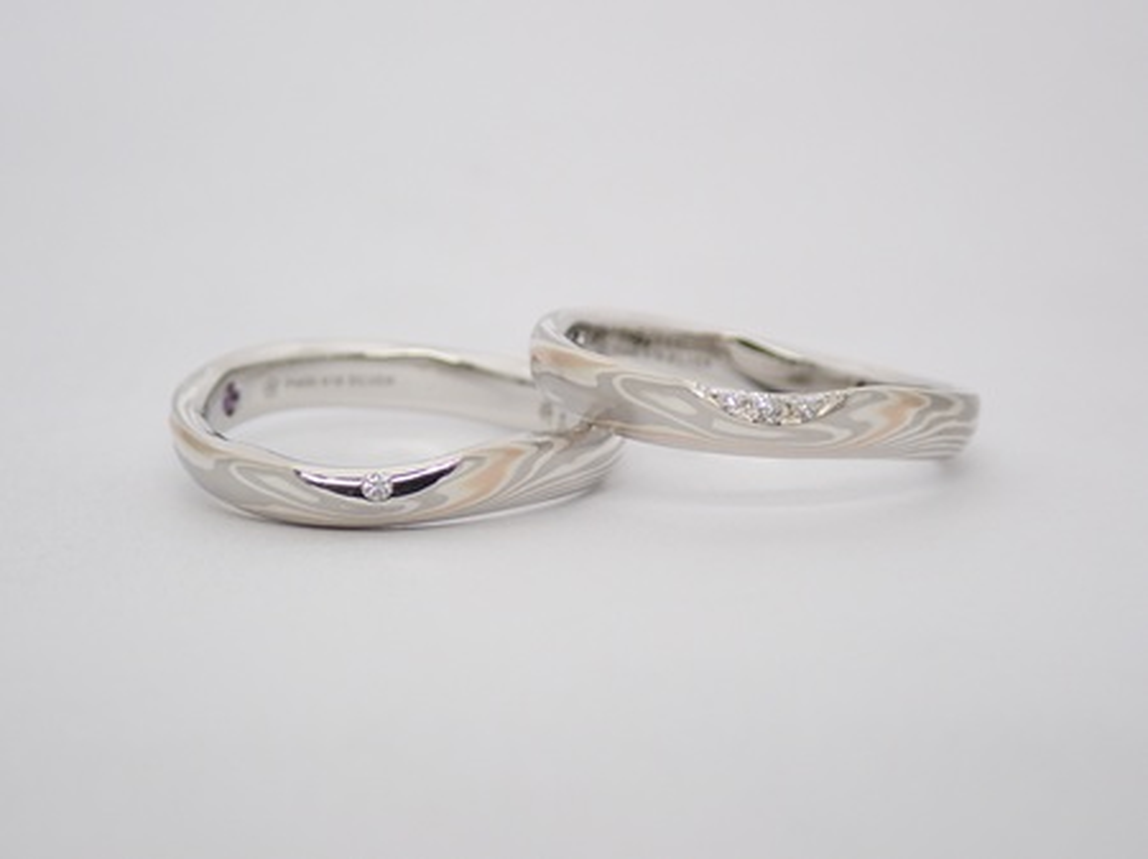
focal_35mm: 77
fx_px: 2552
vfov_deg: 19.1
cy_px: 430
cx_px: 574
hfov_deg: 25.3
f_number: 4.1
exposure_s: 1/125
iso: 200
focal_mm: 13.65
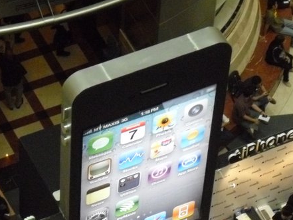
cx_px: 156
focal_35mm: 205
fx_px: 1736
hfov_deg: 9.6
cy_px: 197
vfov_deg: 7.2
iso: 800
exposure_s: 1/80
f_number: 5.2
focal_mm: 18.6
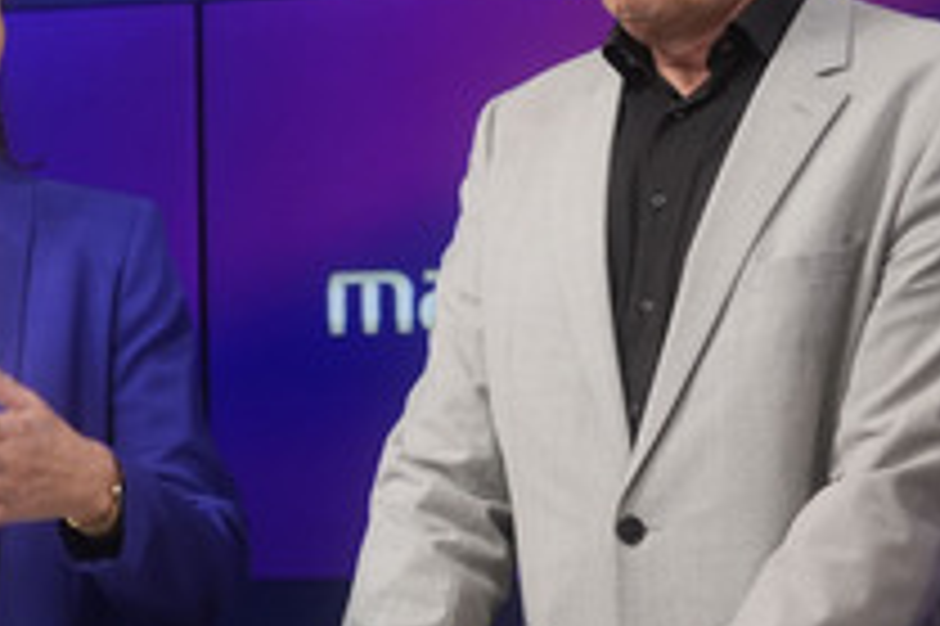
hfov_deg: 20.7
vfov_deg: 14.1
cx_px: 133
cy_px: 320
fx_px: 2531
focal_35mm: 97
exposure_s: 1/250
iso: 640
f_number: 2.2
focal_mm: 30
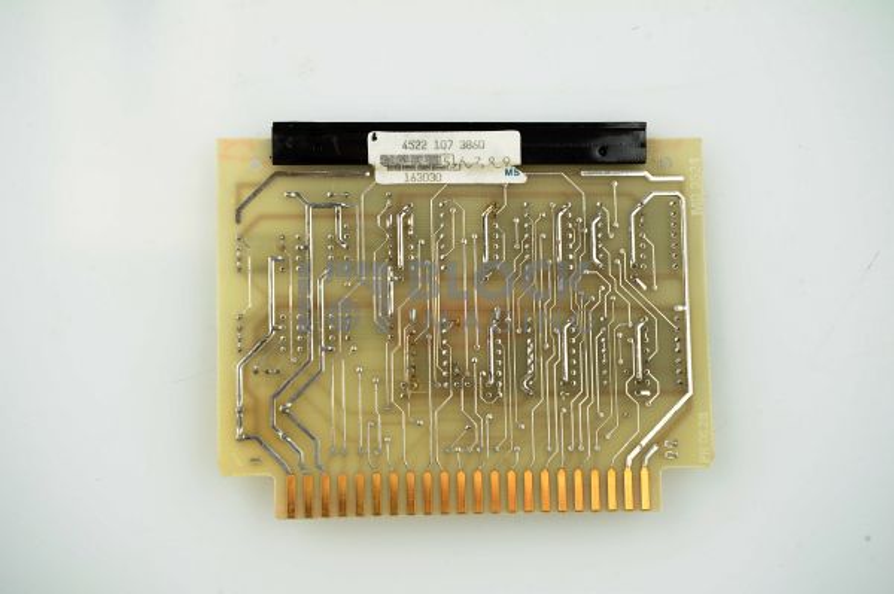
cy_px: 297
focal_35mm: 82
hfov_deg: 24.8
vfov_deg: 16.6
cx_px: 447
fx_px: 2035
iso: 800
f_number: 8
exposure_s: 1/100
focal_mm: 82
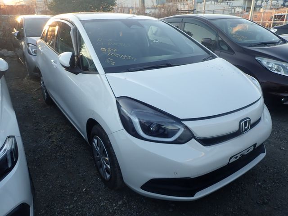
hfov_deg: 69.4
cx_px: 144
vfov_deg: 54.9
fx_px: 208
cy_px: 108
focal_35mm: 25
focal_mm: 4.5
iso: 100
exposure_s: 1/100
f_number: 2.8
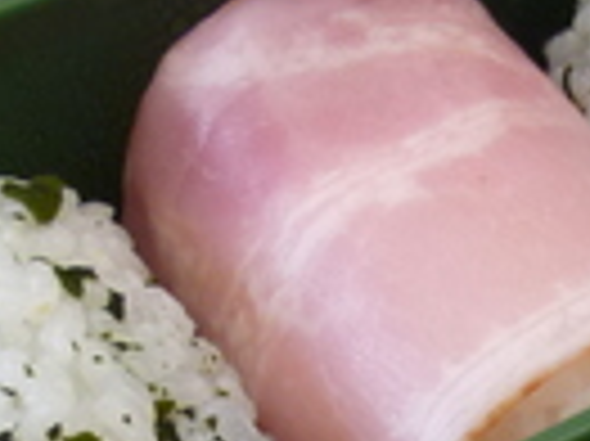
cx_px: 662
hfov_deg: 16.3
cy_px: 774
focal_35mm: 117
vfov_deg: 11.8
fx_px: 1992
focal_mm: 4.3
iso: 125
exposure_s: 1/60
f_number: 2.2
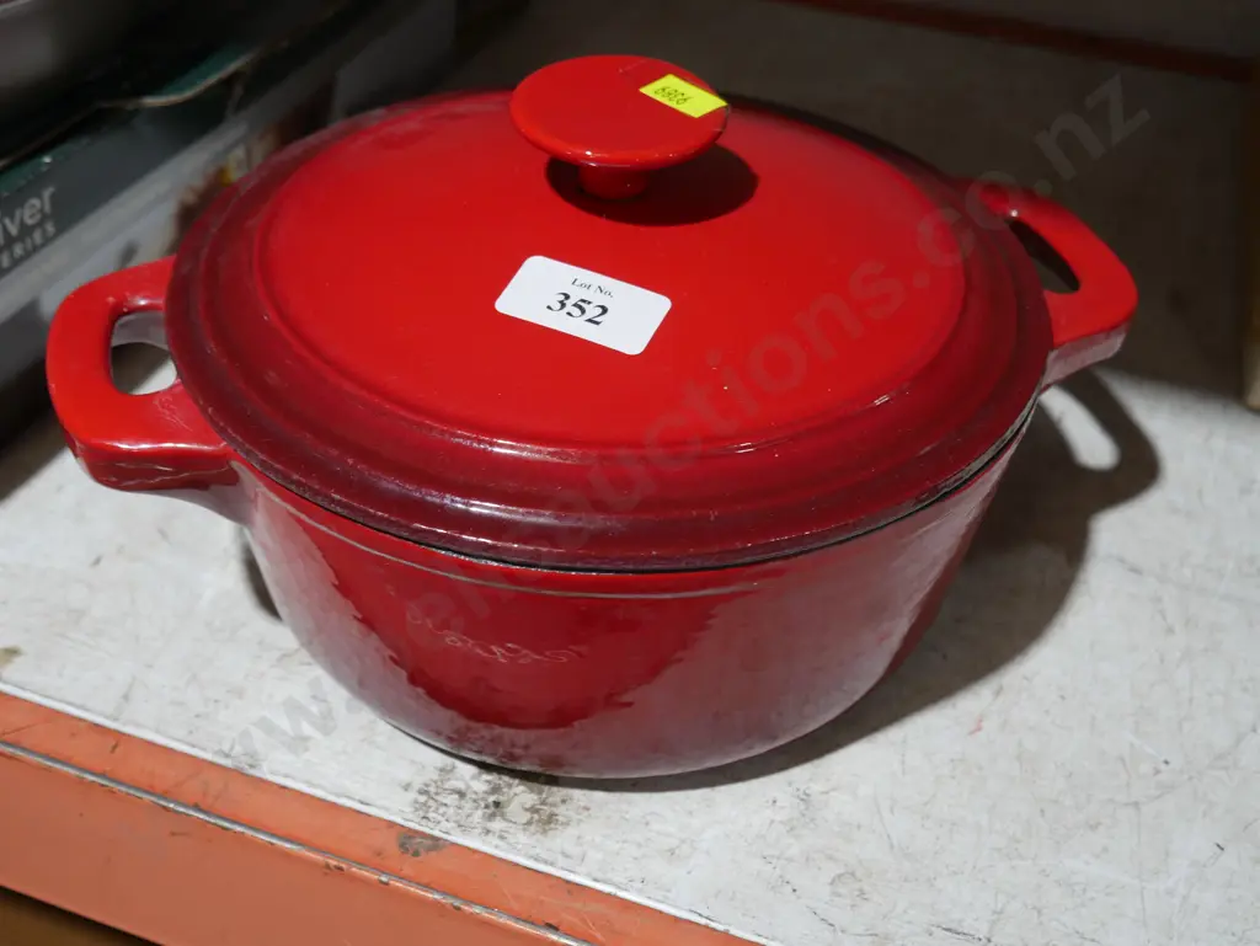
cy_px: 473
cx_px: 630
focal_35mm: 42
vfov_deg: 34.4
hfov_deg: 44.8
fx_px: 1529
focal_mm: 21
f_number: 4.6
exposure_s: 1/60
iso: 500
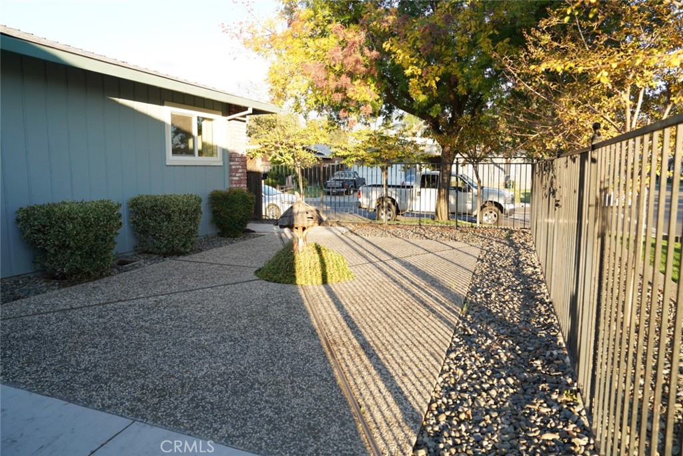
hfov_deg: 73.7
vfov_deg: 53.2
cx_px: 342
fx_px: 456
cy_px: 228
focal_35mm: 24
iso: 100
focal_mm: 24
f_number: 4.5
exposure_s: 1/80
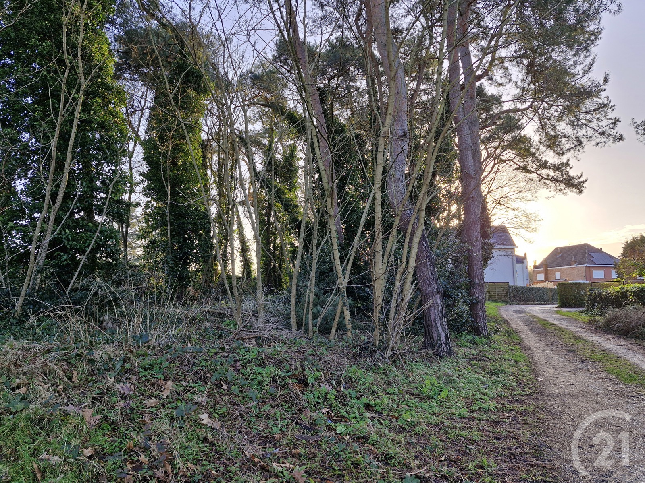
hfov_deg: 73.9
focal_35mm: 23
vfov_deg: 58.9
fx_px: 429
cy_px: 242
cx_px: 322
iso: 50
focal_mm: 5.54
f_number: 1.8
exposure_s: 1/184
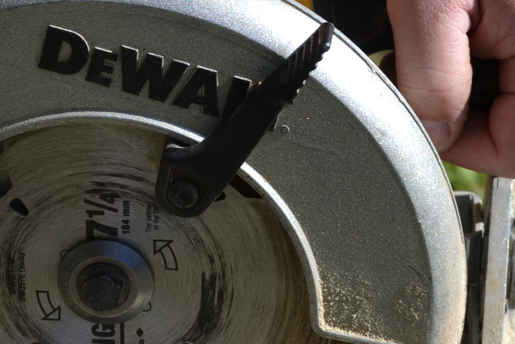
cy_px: 246
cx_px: 256
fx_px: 2618
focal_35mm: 183
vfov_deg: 7.5
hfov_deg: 11.2
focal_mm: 42
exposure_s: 1/250
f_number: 8
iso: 100
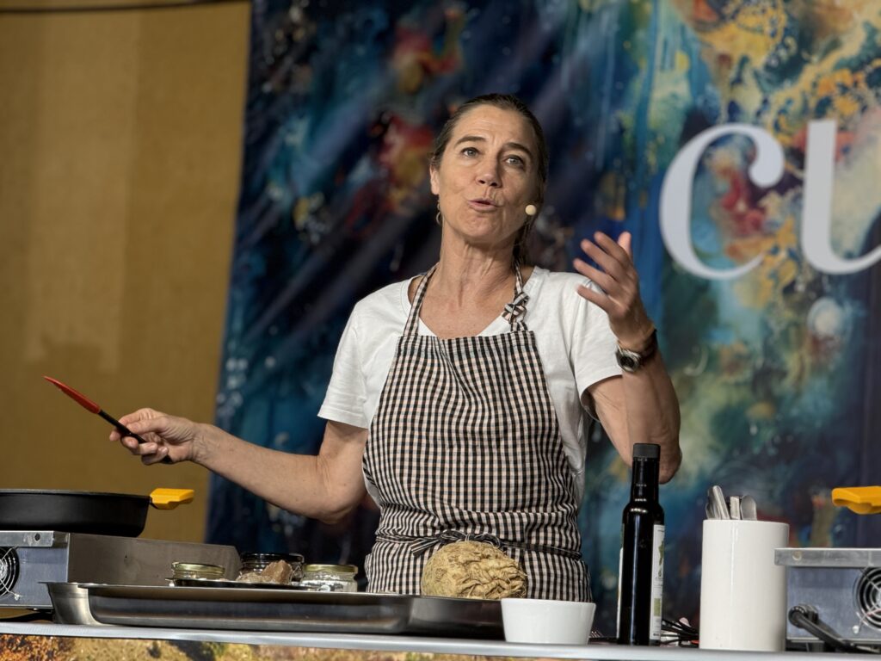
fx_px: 3054
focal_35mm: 120
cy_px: 330
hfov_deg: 16.4
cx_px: 440
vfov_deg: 12.3
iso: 100
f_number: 2.8
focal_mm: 15.66
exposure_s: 1/100
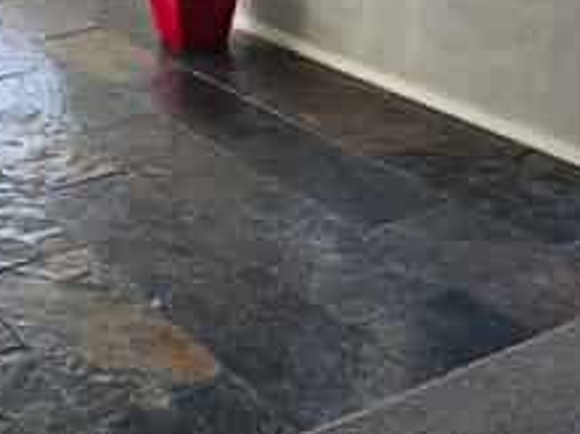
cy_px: -208
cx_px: 69
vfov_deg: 18.9
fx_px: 1155
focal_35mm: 69
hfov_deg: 27.3
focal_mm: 6.3
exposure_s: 1/359
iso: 160
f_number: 1.7
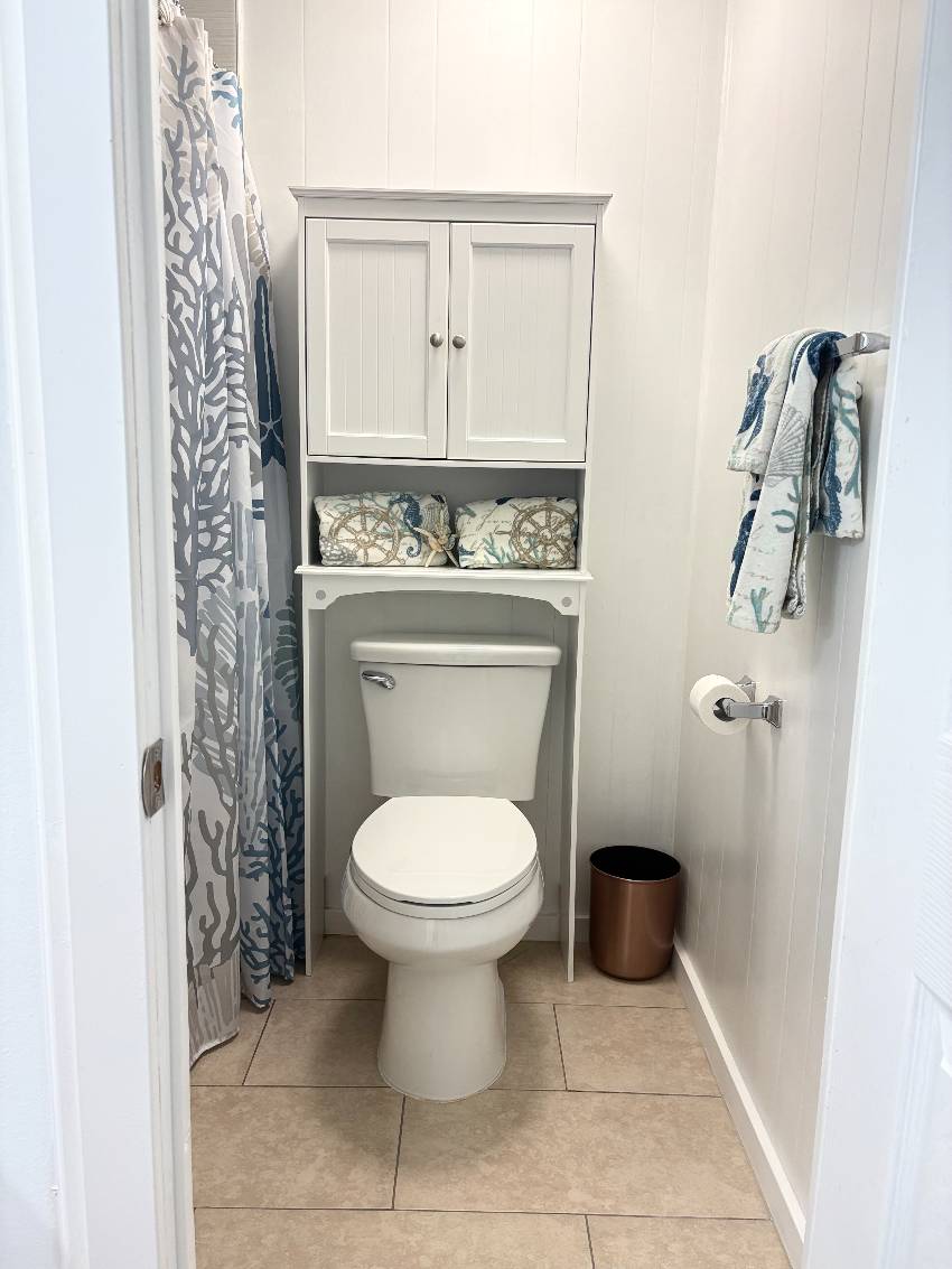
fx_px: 953
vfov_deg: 67.3
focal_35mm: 26
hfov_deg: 53.1
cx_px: 476
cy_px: 634
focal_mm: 5.96
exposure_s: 1/60
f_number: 1.6
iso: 64
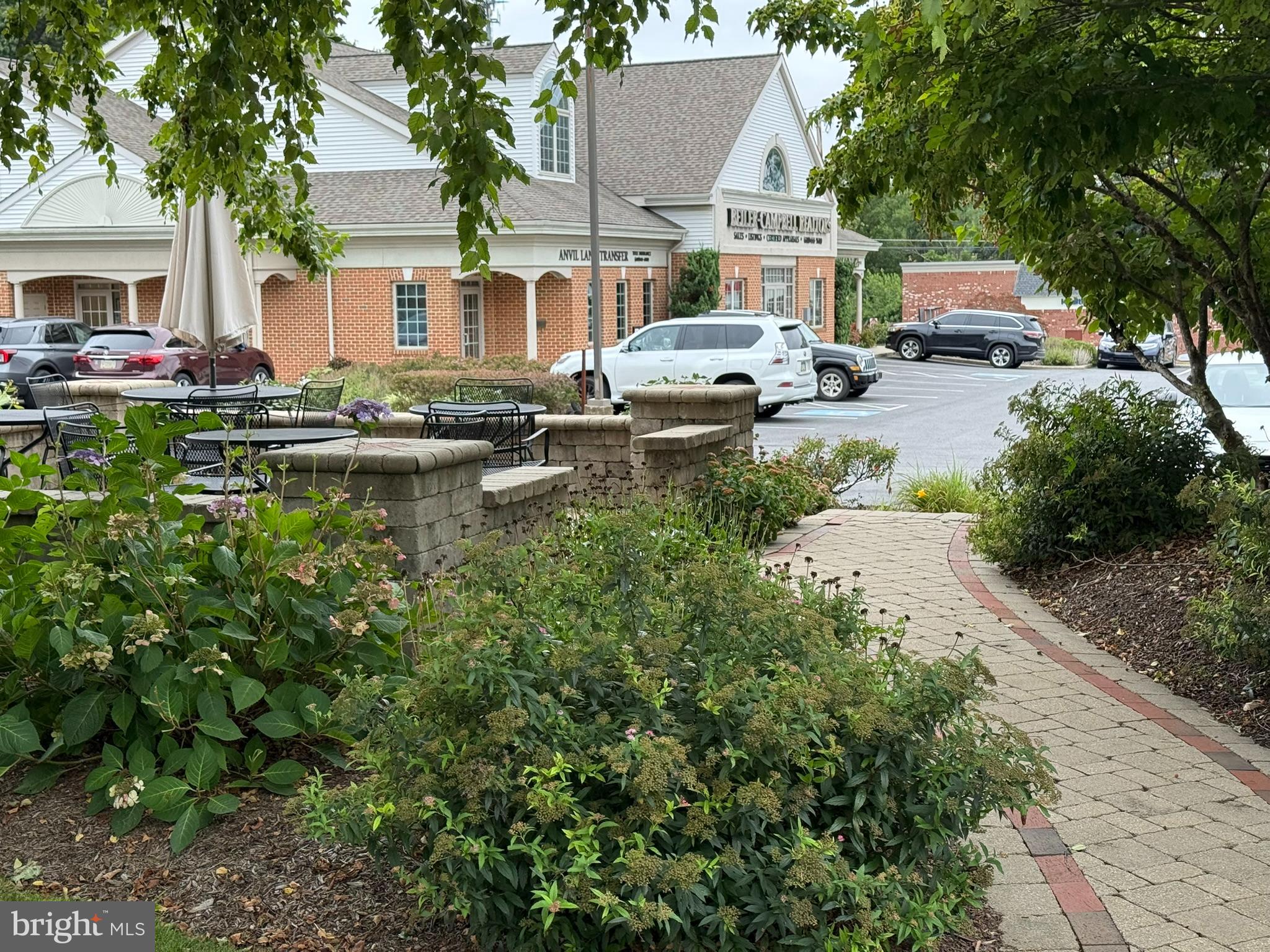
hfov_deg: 39.7
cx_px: 635
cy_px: 476
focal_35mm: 48
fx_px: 1761
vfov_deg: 30.3
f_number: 1.78
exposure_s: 1/373
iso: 64
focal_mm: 6.76
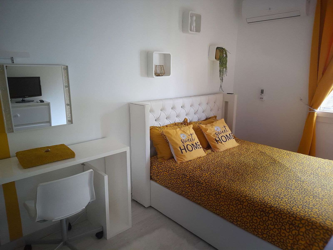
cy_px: 125
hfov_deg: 69.4
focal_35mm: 25
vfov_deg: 54.9
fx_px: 240
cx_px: 166
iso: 320
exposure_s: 1/50
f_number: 2
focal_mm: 4.6
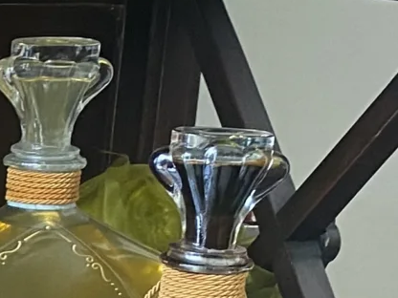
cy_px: 311
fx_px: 1840
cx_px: -739
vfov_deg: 9.2
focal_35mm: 160
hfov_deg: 9.8
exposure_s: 1/60
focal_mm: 4.25
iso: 160
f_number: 1.8
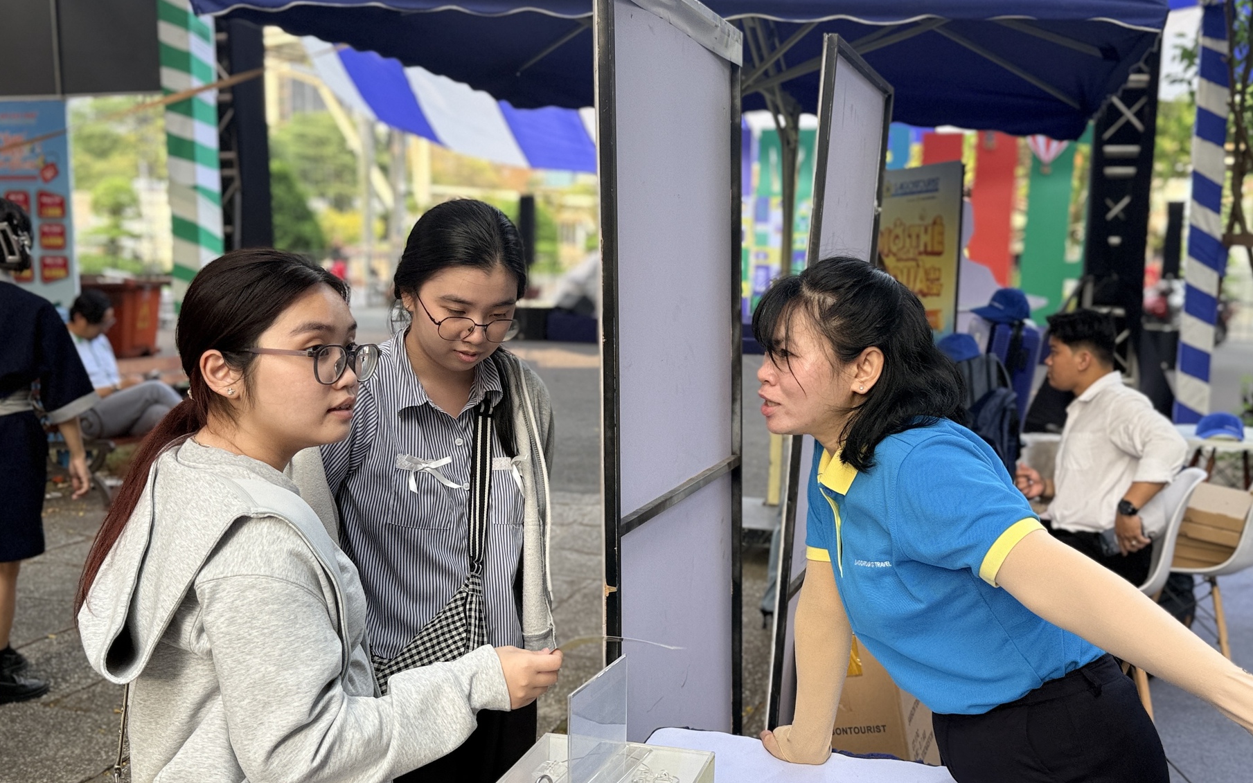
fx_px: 1229
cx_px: 704
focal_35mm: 36
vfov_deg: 35.3
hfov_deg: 53.9
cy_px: 410
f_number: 1.78
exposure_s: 1/271
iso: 80
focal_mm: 6.76
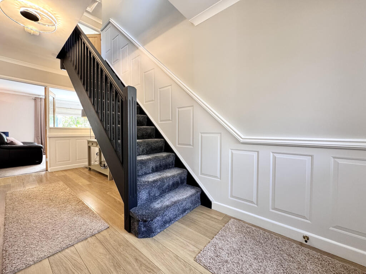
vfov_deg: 85.7
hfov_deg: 102.1
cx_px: 183
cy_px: 137
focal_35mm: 14
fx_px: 148
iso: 200
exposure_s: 1/50
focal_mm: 2.22
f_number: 2.2
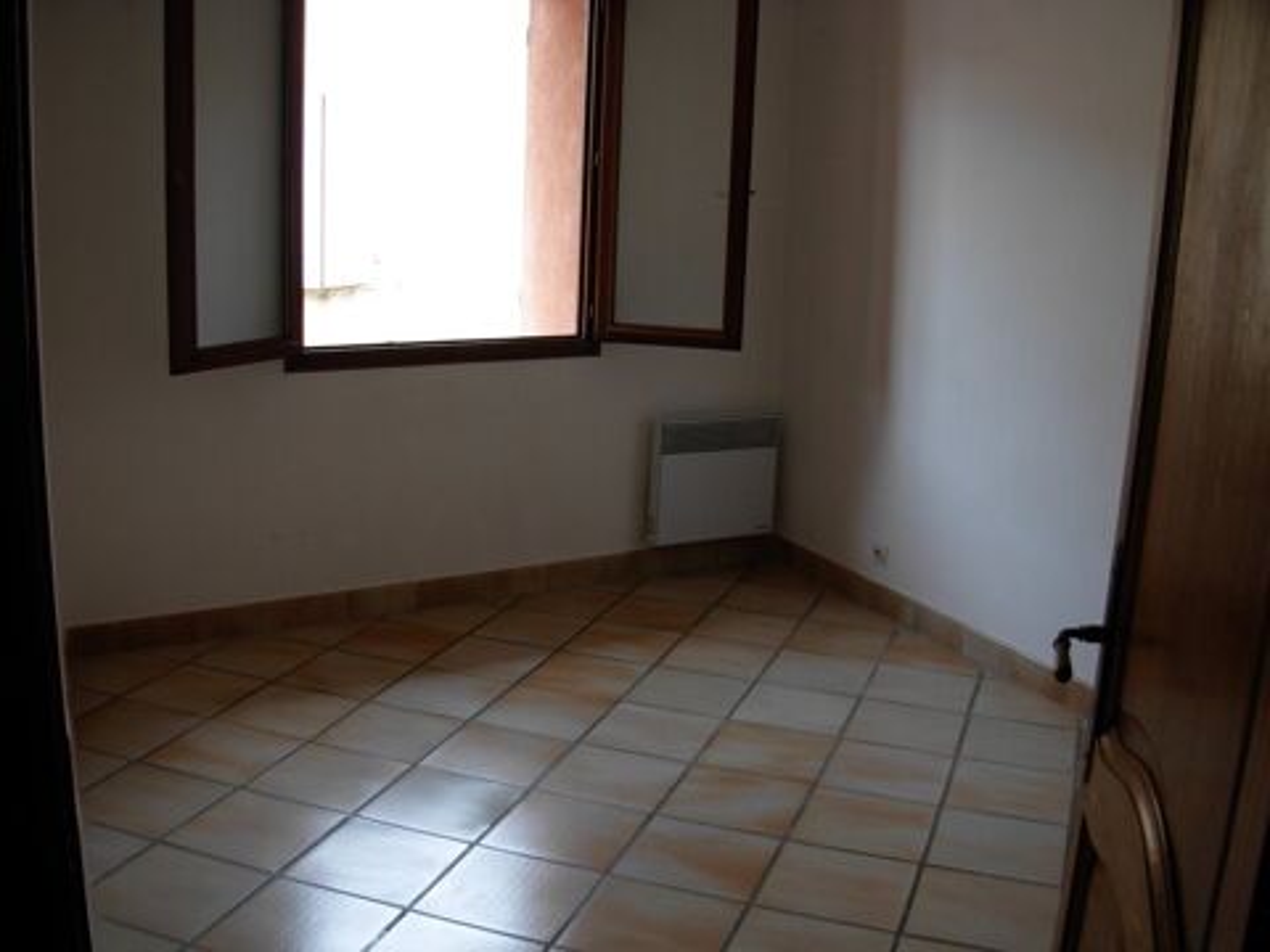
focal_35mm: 38
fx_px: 1394
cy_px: 476
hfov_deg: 49.0
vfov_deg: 37.7
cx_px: 635
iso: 79
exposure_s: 1/35.9
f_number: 2.9
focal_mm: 6.3
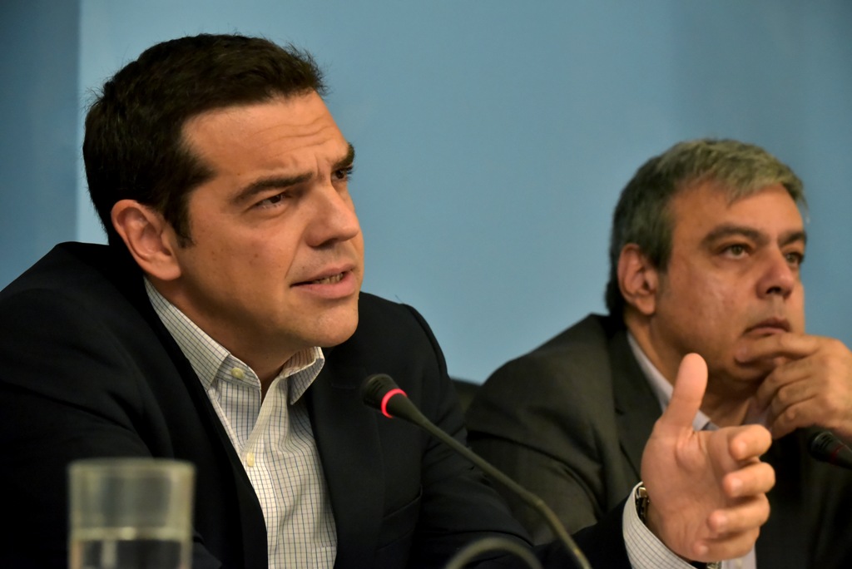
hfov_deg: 17.6
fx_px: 2747
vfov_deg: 11.8
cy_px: 284
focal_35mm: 116
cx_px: 426
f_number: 8
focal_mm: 116
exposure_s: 1/500
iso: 12800
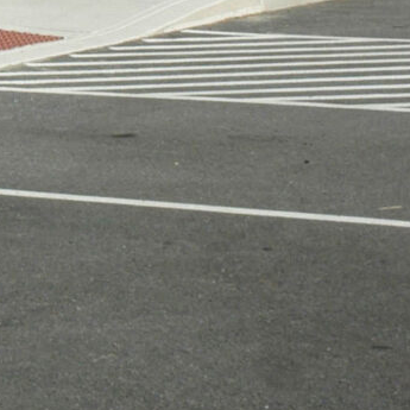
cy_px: -248
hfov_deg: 6.9
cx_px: -692
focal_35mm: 235
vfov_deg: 7.3
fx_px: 3143
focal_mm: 31
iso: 250
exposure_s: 1/200
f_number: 16
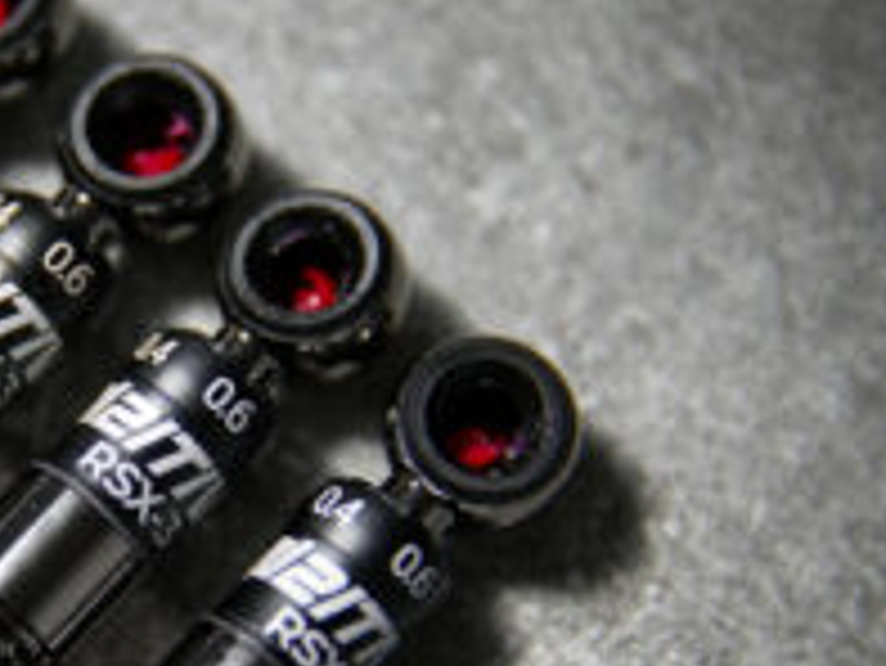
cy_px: 486
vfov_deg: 10.8
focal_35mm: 137
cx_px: 63
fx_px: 3509
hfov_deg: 14.2
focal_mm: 70
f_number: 2.8
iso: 800
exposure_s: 1/250
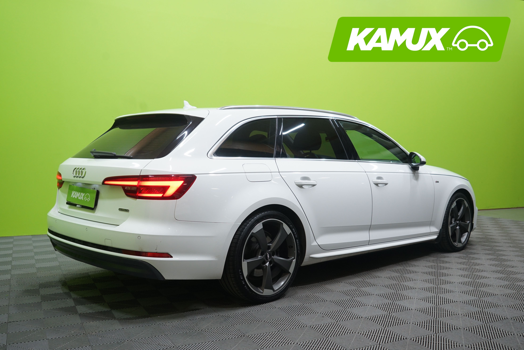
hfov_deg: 57.2
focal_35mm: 33
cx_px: 262
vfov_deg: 40.0
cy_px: 175
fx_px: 480
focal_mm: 33
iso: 800
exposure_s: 1/25
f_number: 5.6
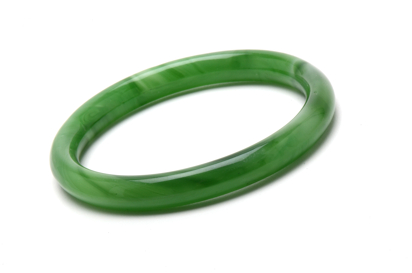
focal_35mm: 128
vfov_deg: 10.7
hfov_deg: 16.1
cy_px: 136
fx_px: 1456
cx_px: 206
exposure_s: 1/125
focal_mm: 85
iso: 160
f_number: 32
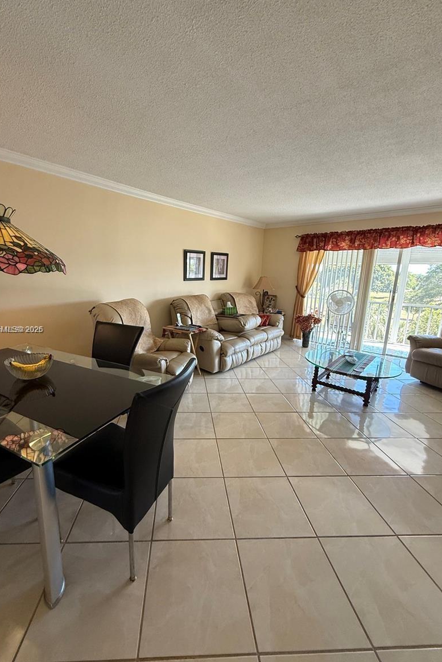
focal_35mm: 15
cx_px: 194
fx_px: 276
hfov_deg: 77.0
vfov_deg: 100.4
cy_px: 330
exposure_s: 1/99
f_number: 2.2
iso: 320
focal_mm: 2.22
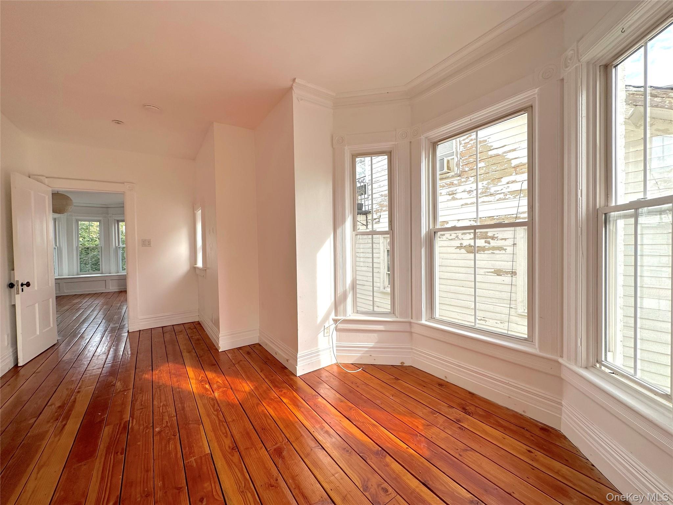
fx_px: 272
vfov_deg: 85.7
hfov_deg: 102.1
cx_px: 336
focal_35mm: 14
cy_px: 252
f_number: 2.2
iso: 40
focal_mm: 2.22
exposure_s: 1/311
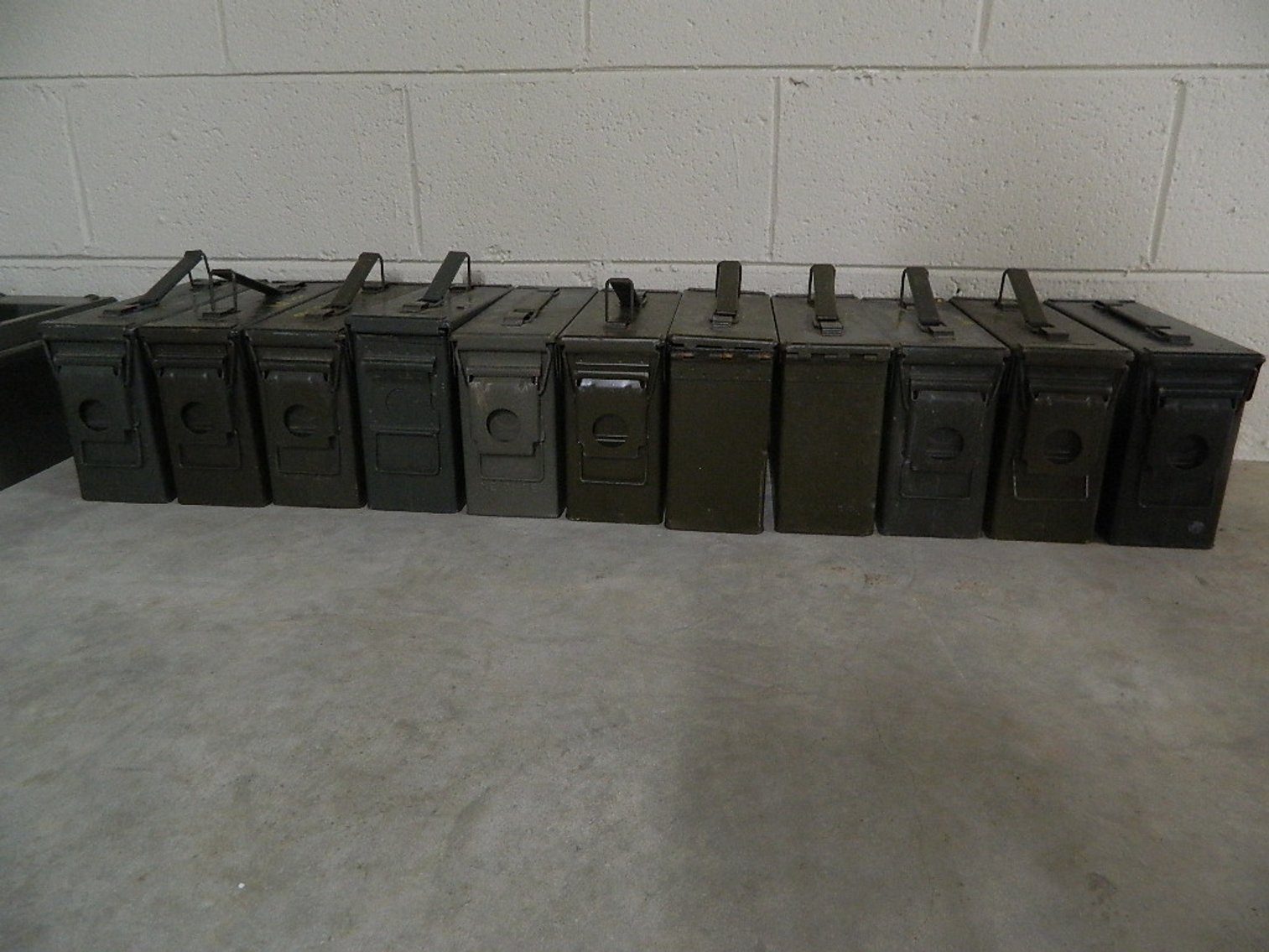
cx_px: 634
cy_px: 476
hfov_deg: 69.4
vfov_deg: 54.9
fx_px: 917
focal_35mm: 25
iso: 400
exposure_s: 1/20
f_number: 3.1
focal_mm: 4.5
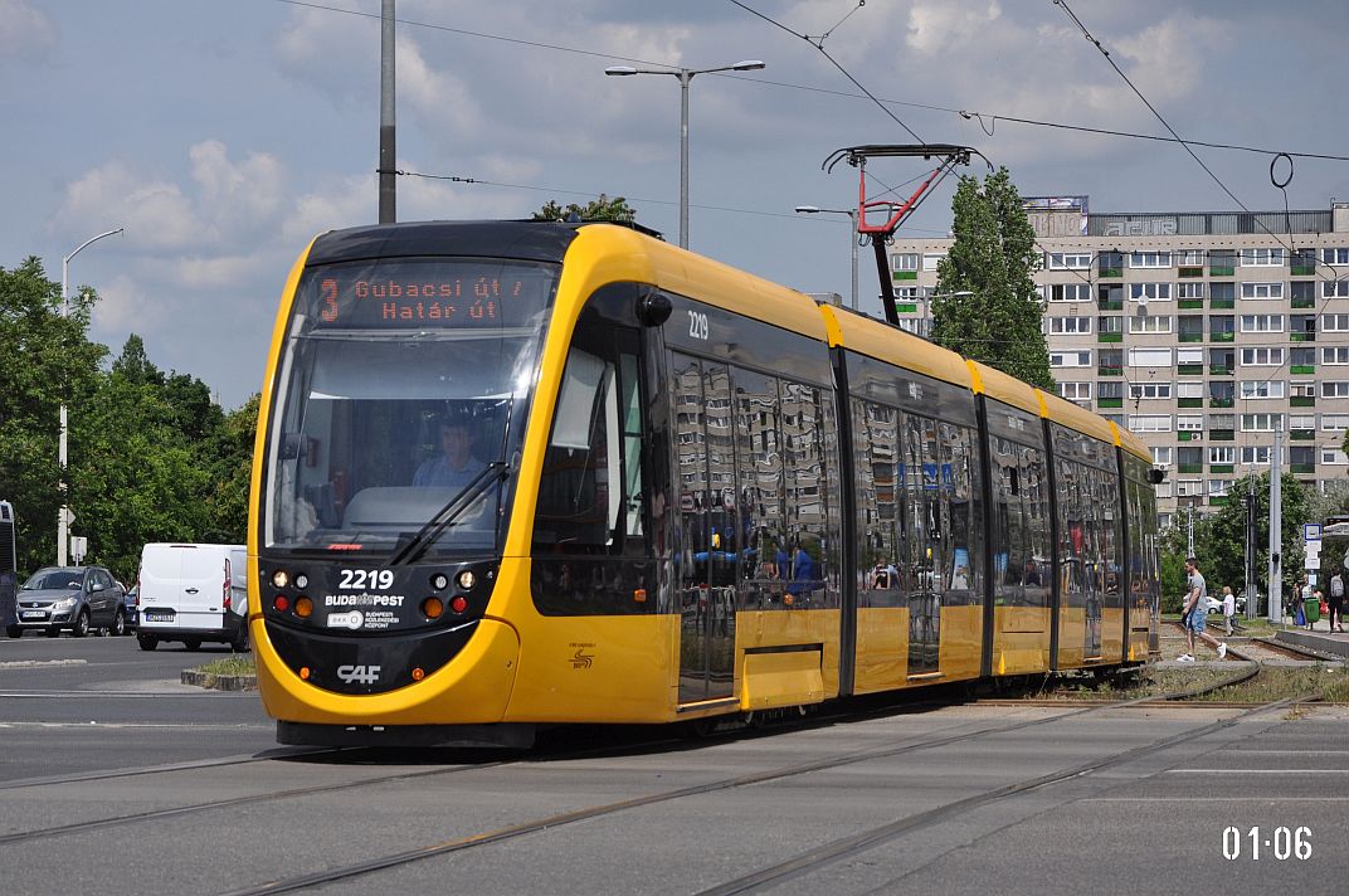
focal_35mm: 93
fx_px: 3481
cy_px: 448
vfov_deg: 14.7
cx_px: 674
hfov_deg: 21.9
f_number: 7.1
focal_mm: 62
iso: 400
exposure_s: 1/2000
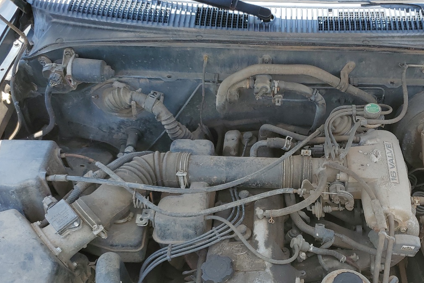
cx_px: 282
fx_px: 506
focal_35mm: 43
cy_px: 211
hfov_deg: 44.8
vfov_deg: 30.7
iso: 50
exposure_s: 1/714
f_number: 1.5
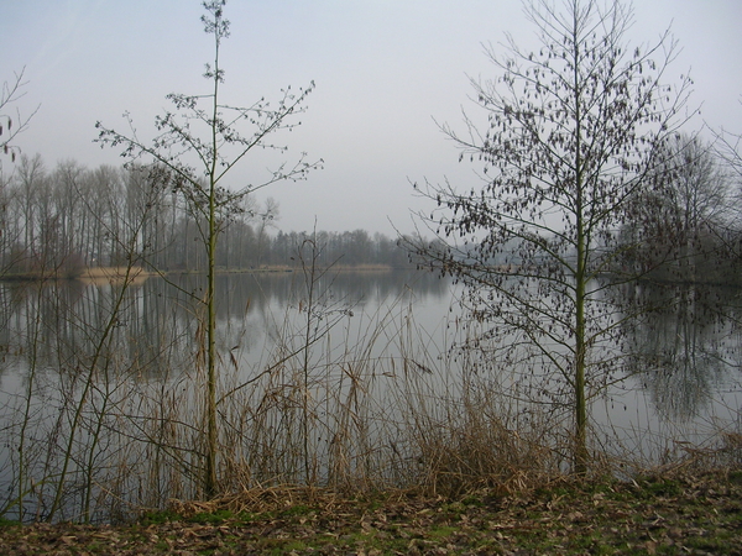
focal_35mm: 38
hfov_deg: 49.0
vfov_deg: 37.7
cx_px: 371
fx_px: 815
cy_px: 278
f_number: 2.8
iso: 50
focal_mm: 5.8
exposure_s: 1/914
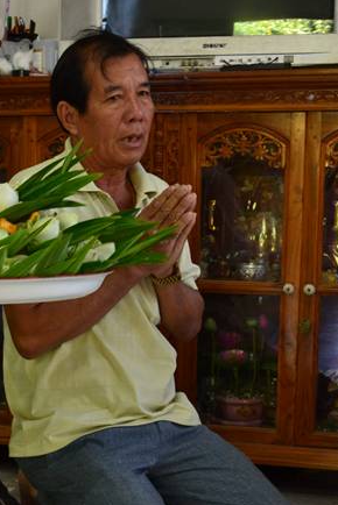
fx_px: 1223
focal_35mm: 87
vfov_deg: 23.3
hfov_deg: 15.5
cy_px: 316
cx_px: 6
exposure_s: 1/15
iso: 800
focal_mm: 28
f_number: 6.3
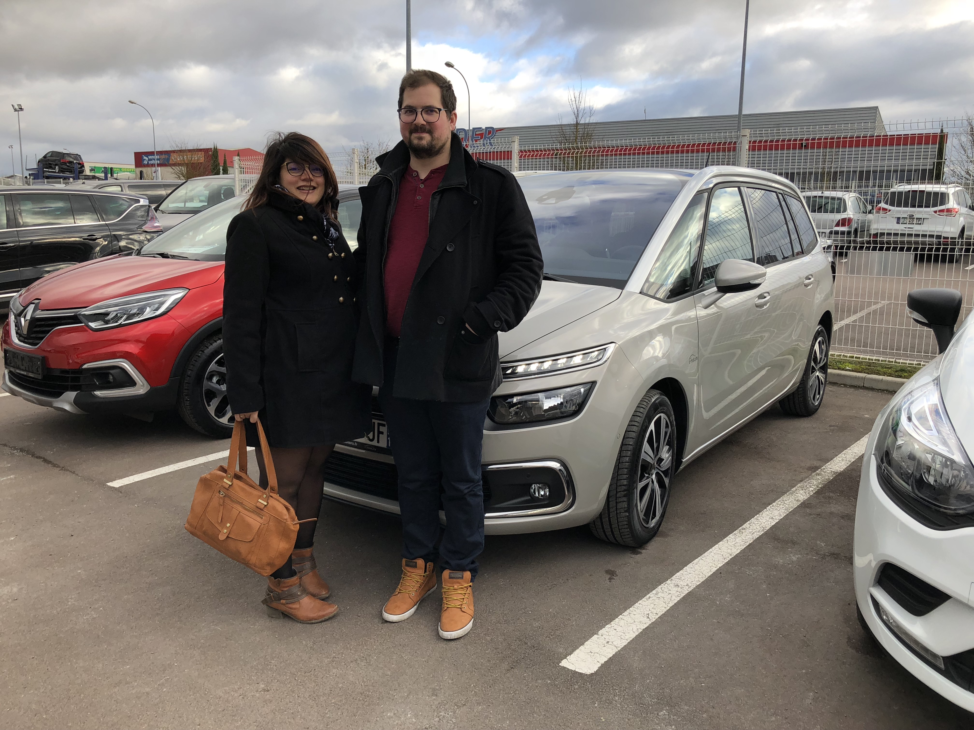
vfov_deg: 49.7
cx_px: 487
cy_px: 365
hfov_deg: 63.4
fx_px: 788
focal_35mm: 28
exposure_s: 1/481
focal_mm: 3.99
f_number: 1.8
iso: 20
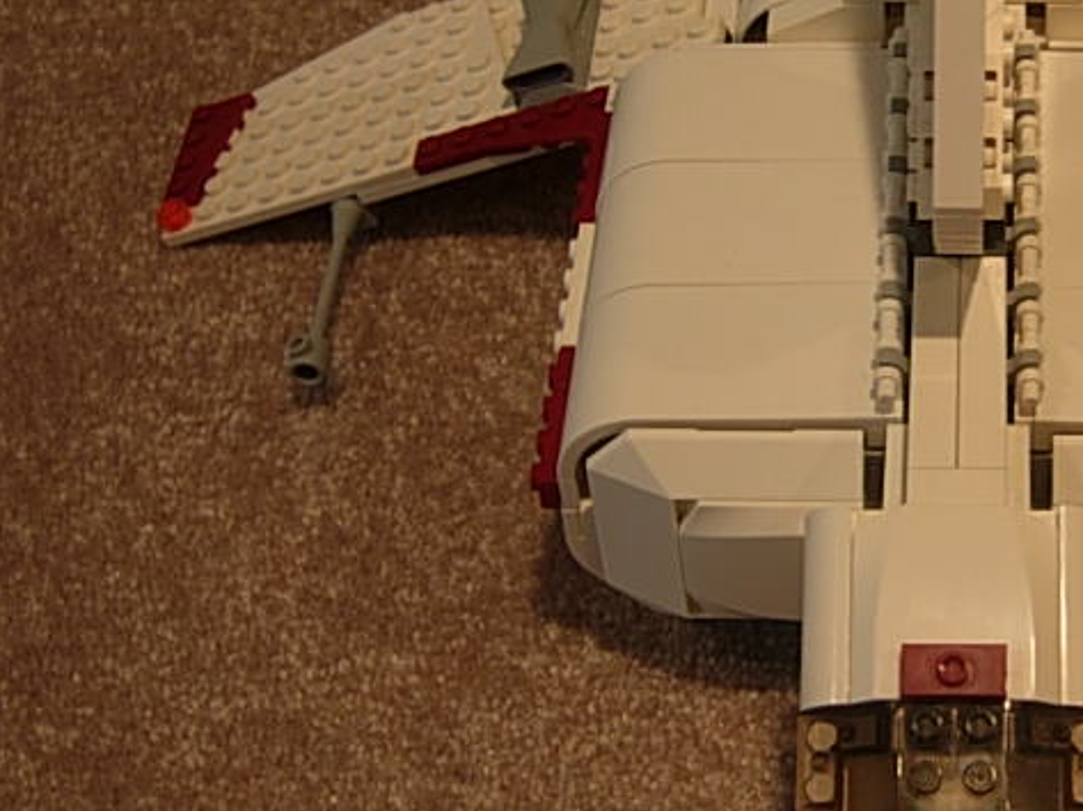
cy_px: 323
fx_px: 2438
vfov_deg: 18.9
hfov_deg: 24.4
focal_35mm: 78
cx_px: 962
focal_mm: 7.5
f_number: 2.7
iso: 50
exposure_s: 1/6.7
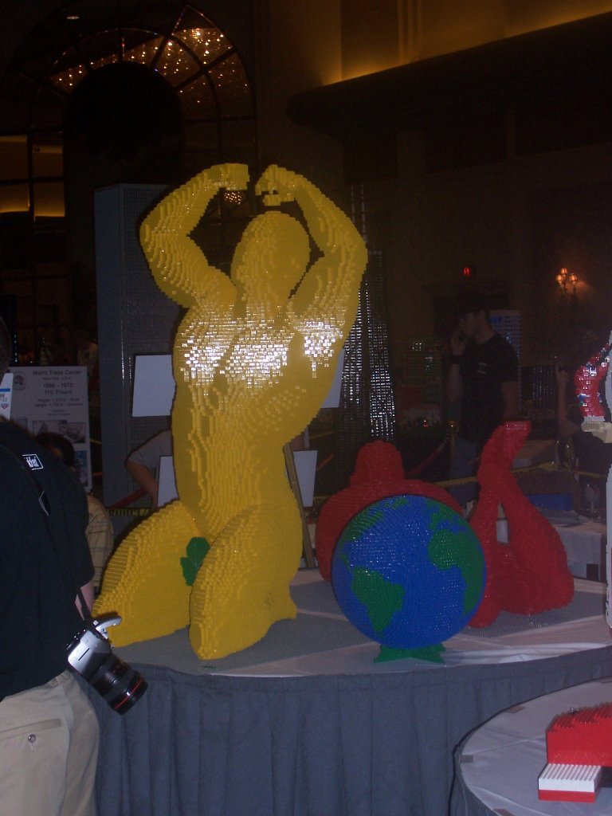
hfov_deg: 22.3
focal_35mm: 66
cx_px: 306
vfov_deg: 29.4
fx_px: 1556
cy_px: 408
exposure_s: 1/90
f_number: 4
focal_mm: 10.8
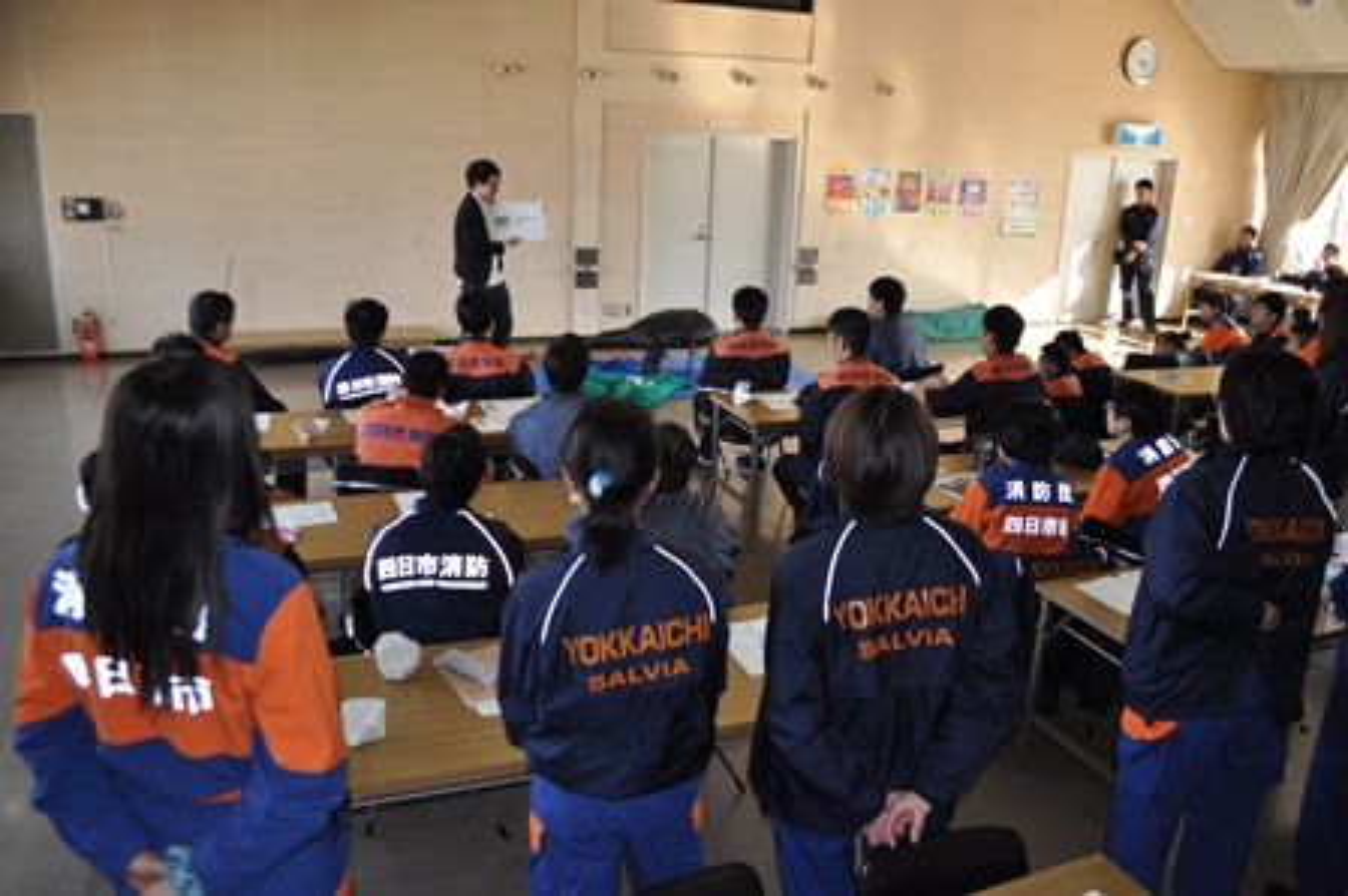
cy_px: 448
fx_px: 1010
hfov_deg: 67.4
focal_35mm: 27
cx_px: 674
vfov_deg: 47.9
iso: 400
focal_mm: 18
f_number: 3.5
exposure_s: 1/125
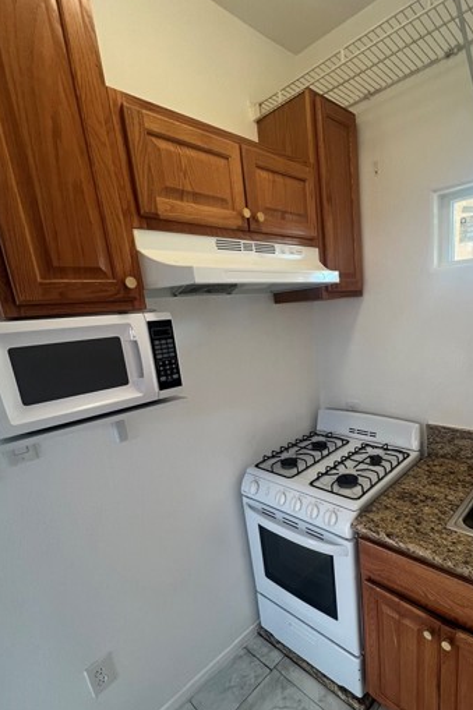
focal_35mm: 17
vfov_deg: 92.8
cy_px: 402
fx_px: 335
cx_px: 307
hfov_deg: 68.8
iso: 125
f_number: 1.8
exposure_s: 1/60
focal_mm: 1.57
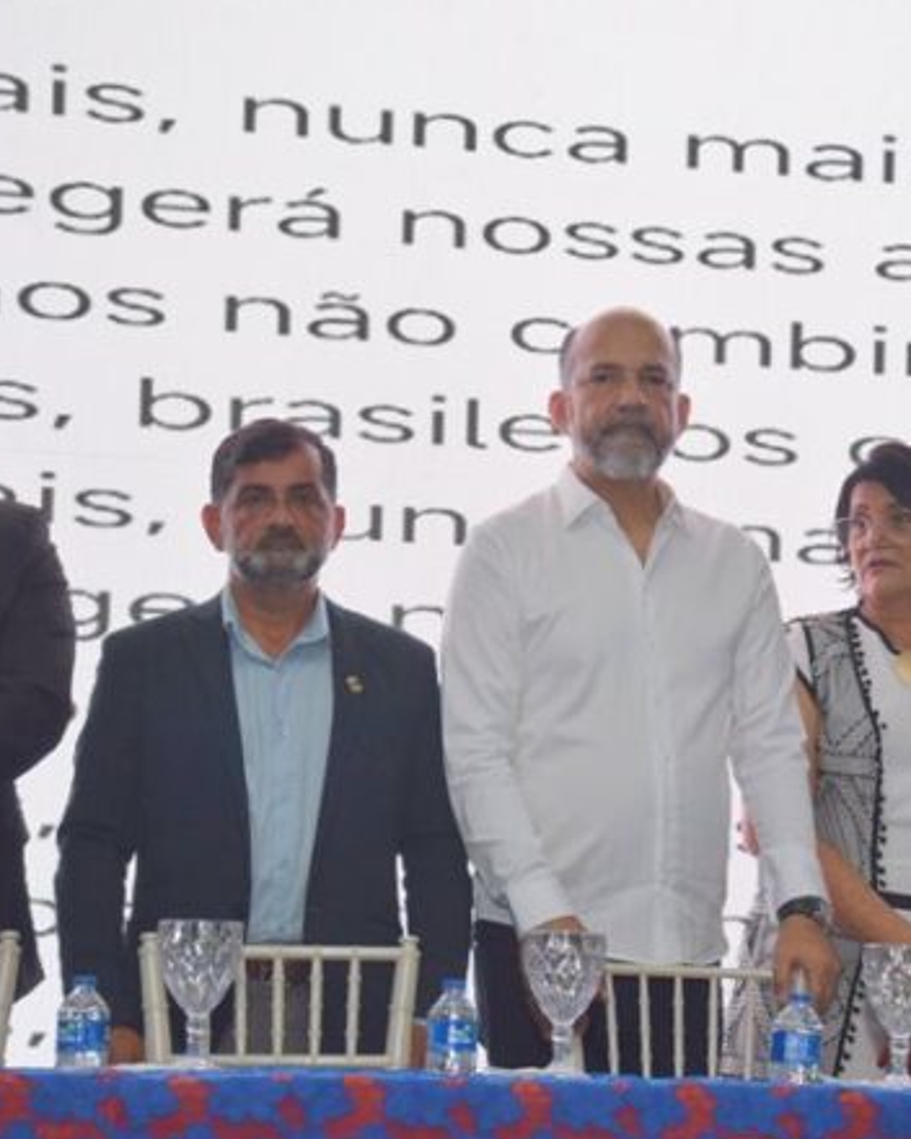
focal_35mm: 114
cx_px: 642
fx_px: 3842
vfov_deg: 16.9
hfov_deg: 13.5
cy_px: 629
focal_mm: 48
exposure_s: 1/125
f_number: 5.6
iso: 640
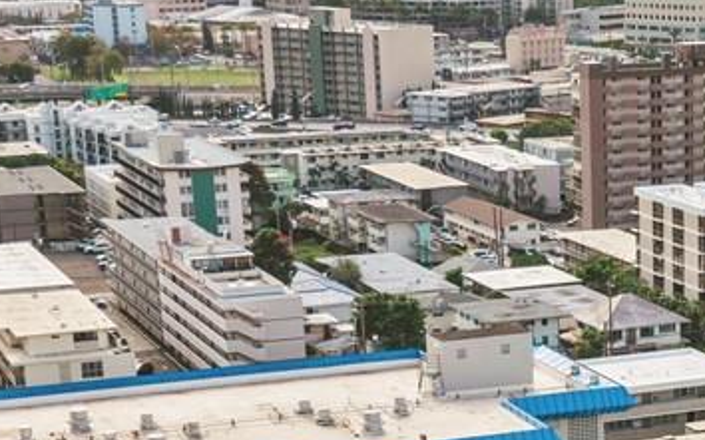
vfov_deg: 11.2
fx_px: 2209
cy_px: 510
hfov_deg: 17.8
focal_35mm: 115
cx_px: 669
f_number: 1.8
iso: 190
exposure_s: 1/120
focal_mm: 8.67
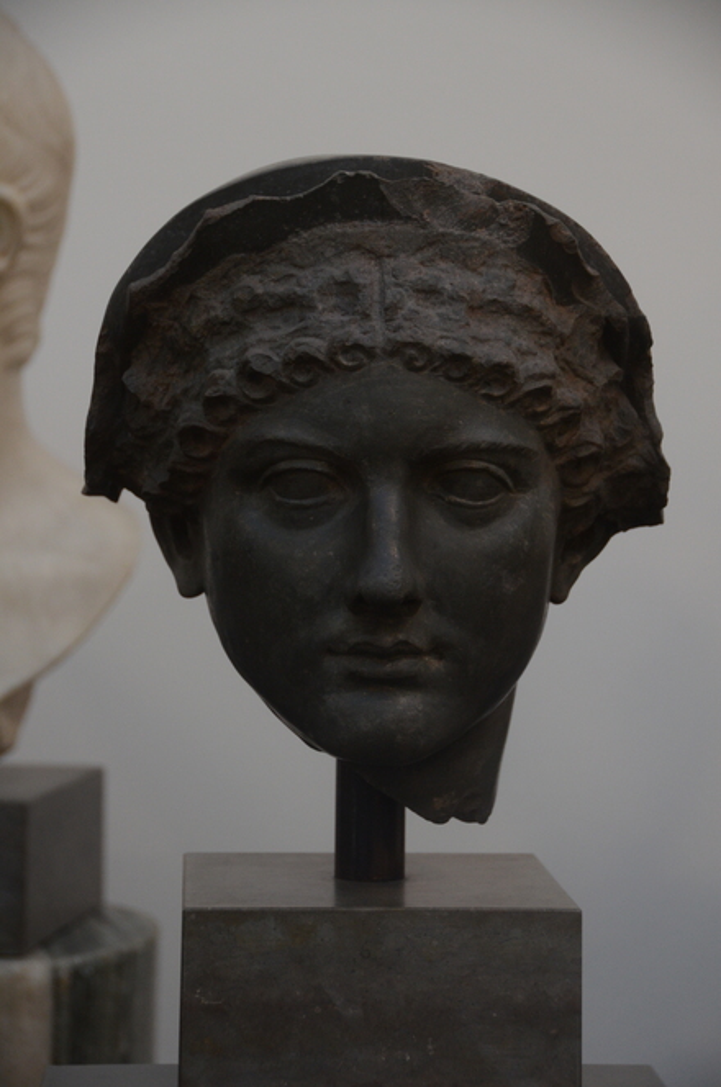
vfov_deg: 19.5
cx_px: 360
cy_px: 544
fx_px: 3167
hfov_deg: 13.0
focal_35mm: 105
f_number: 5
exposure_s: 1/40
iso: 1000
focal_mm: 70
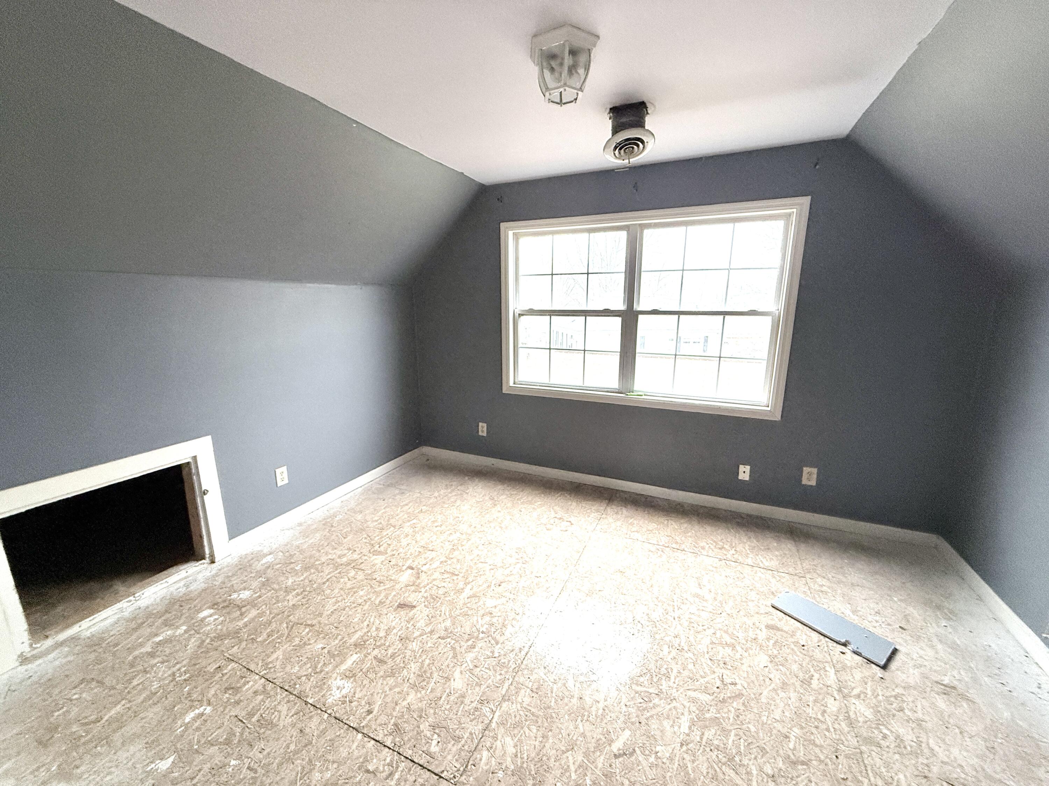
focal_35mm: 14
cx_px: 524
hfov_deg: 102.1
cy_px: 393
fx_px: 424
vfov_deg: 85.7
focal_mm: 2.22
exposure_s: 1/99
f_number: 2.2
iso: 250
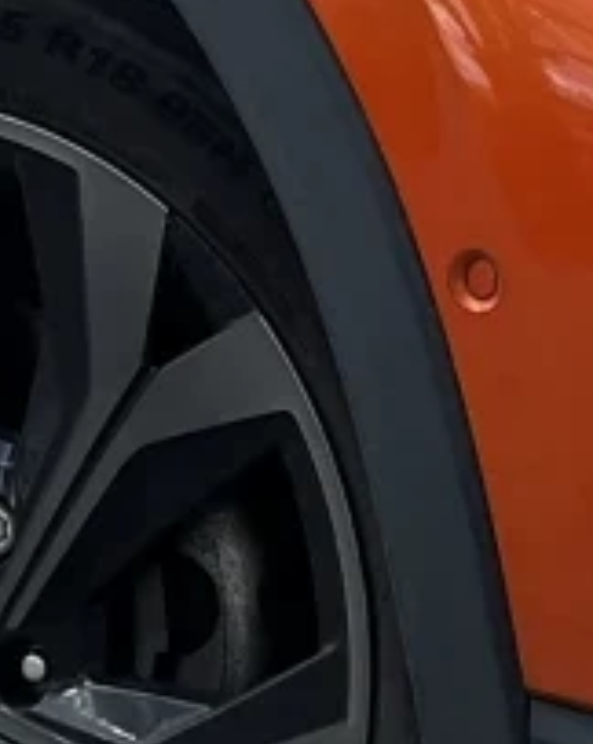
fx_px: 5273
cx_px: -15
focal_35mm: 240
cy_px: -220
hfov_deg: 6.4
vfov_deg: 8.0
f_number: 1.5
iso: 50
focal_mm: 5.7
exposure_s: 1/3571
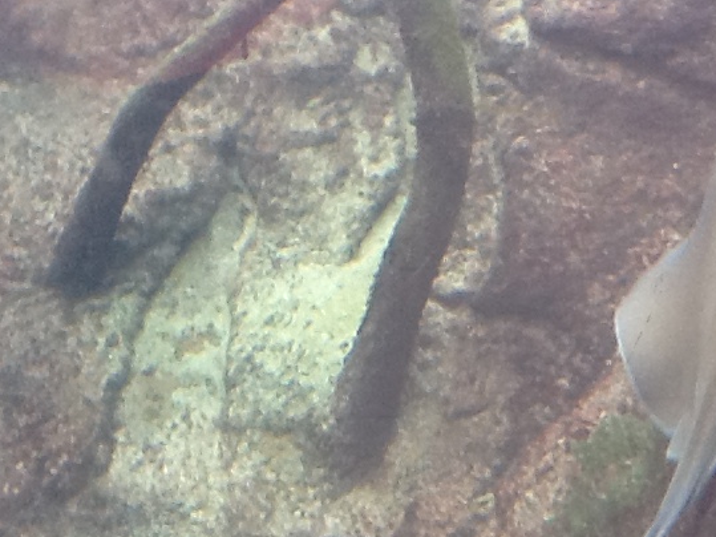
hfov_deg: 33.6
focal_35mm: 57
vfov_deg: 25.2
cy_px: 425
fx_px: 1179
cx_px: 446
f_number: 2.4
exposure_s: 1/60
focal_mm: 2.03
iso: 80
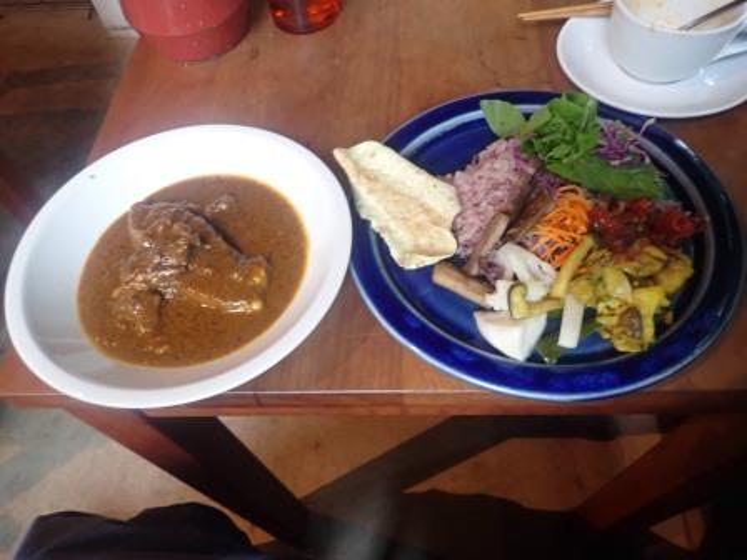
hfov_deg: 69.4
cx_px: 374
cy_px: 280
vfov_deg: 54.9
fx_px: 539
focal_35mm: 25
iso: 250
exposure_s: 1/30
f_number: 2
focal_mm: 4.5
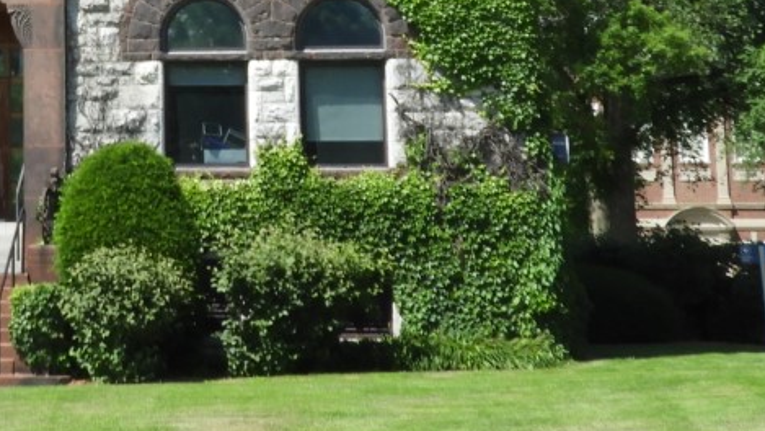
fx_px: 2374
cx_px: -109
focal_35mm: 117
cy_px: -261
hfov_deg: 17.6
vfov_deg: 10.0
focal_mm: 6.3
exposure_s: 1/640
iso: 100
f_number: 3.8
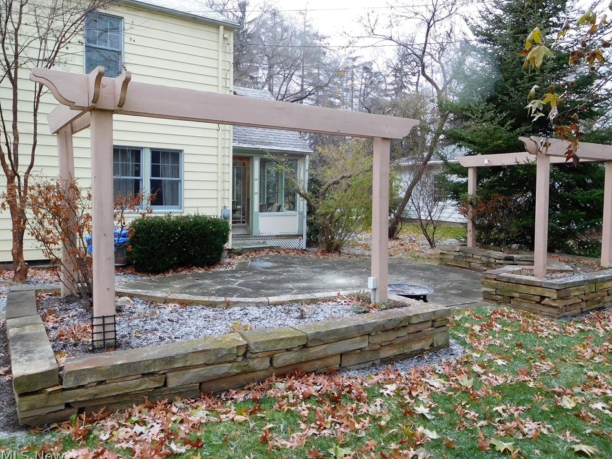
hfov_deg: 65.2
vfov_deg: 51.3
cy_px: 219
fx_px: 477
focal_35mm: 27
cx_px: 328
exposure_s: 1/30
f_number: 3.4
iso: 200
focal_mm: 4.5
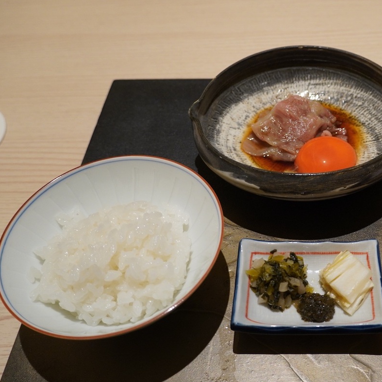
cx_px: 274
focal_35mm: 35
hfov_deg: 46.0
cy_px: 192
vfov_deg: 47.2
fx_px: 437
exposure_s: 1/60
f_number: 3.5
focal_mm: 18
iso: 640
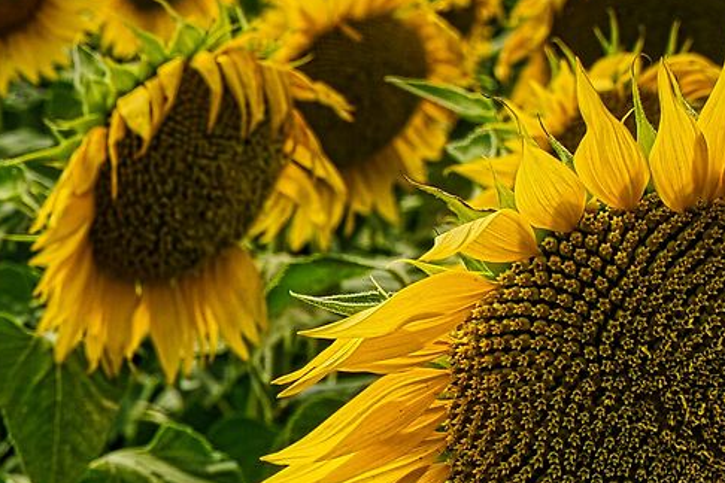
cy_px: 408
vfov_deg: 8.0
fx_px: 3433
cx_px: -188
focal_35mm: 170
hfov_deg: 11.8
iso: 100
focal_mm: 23
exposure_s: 1/250
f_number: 5.6
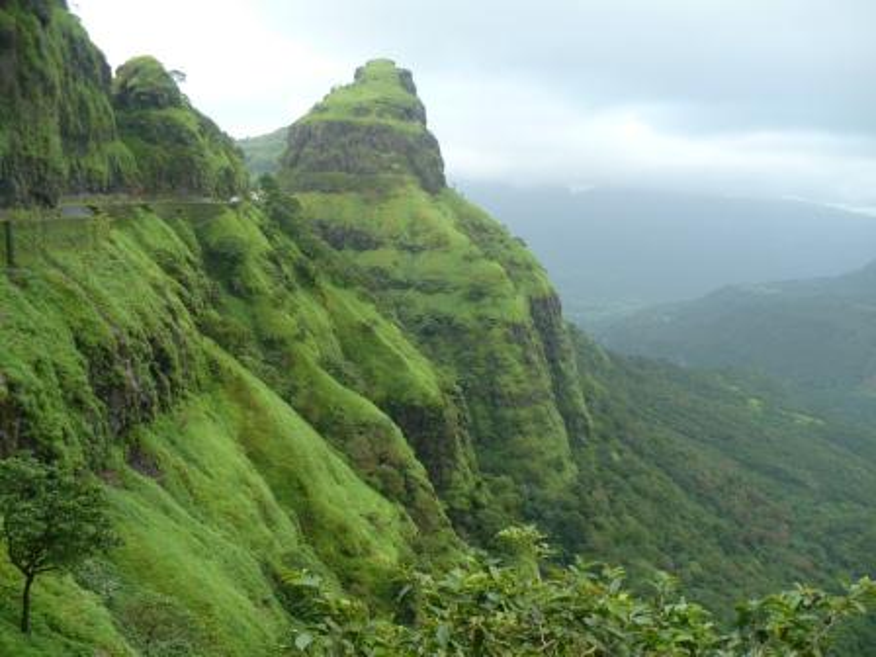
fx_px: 936
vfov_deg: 38.7
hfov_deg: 50.1
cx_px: 438
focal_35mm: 37
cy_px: 328
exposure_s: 1/125
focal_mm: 6.1
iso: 100
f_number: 2.8
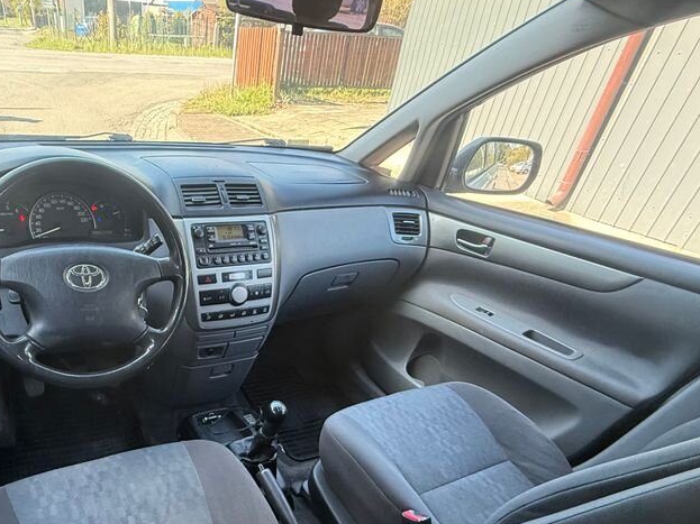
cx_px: 206
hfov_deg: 70.6
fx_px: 465
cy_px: 383
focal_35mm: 23
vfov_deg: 56.4
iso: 320
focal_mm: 2.22
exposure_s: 1/96
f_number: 2.2
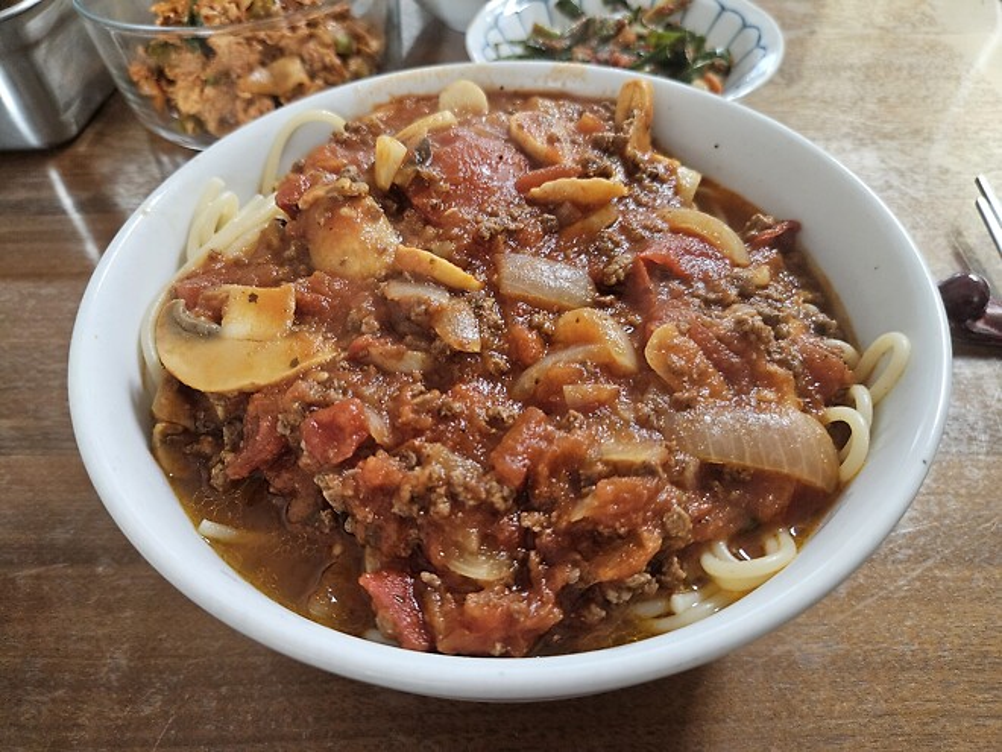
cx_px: 501
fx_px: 666
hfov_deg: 73.9
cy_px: 376
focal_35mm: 23
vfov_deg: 58.9
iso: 800
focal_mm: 5.4
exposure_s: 1/60
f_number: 1.8
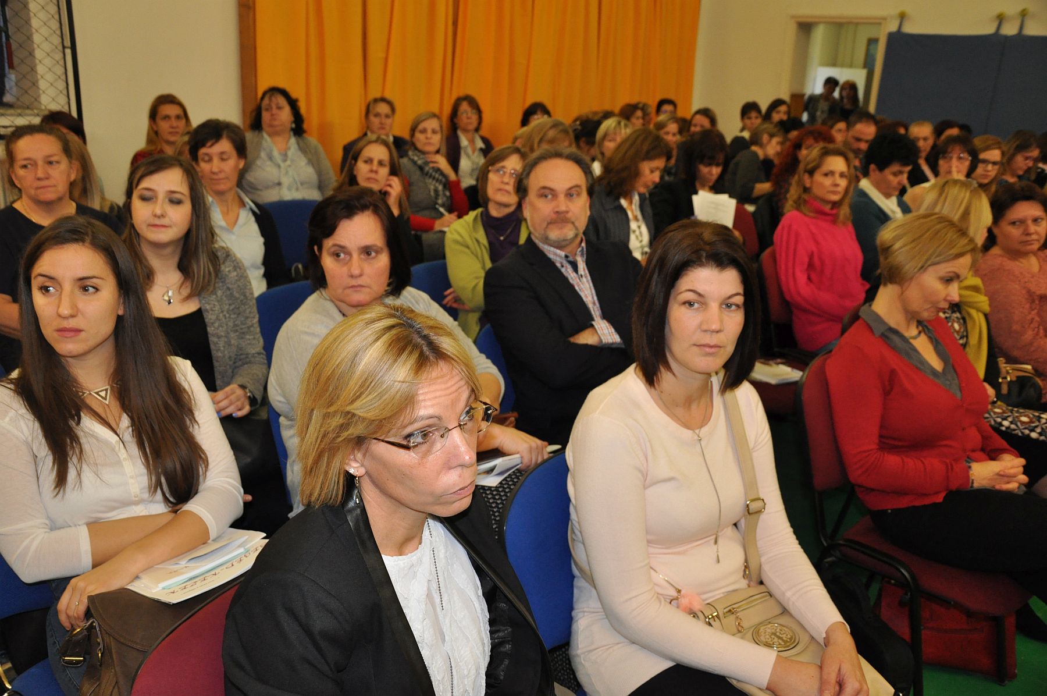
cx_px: 524
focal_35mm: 32
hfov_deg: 59.5
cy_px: 348
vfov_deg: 41.6
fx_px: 915
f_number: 4.5
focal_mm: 21
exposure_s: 1/60
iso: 1000
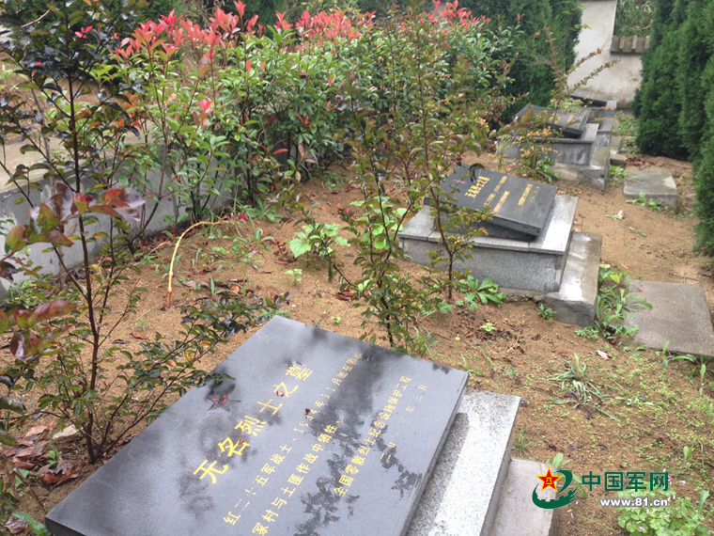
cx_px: 357
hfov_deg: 55.4
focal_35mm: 33
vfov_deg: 42.9
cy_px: 268
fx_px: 681
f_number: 2.4
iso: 50
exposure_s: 1/30
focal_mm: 4.12
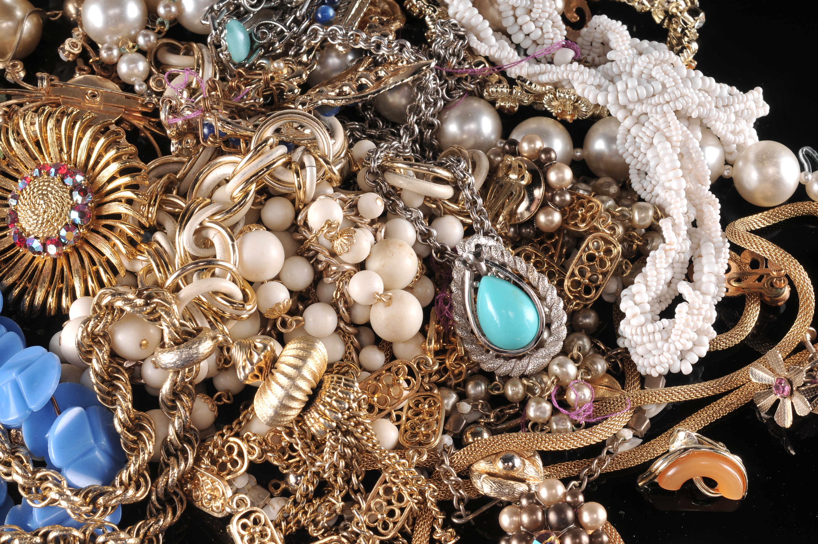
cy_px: 272
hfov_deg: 22.6
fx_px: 2042
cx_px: 409
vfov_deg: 15.2
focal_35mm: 90
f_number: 18
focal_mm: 60
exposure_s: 1/250
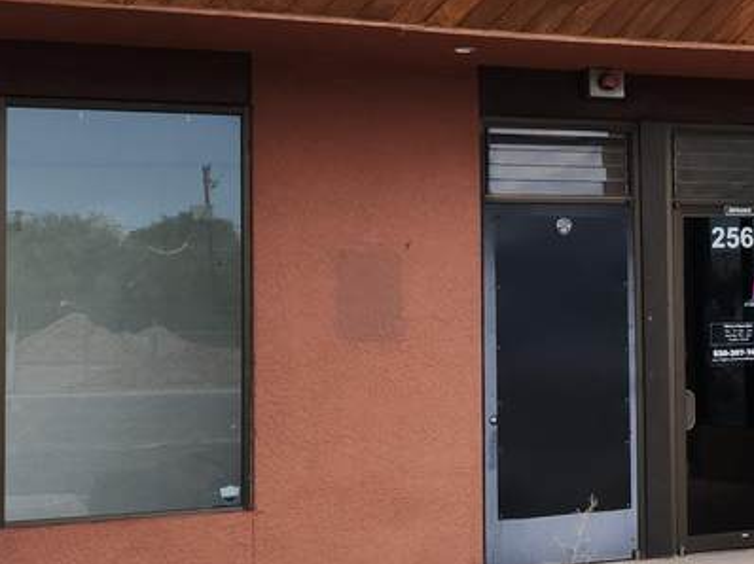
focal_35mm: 74
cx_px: 803
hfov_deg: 24.8
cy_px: 231
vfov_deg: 19.9
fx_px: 1611
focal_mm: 5.4
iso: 20
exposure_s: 1/897
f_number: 1.8
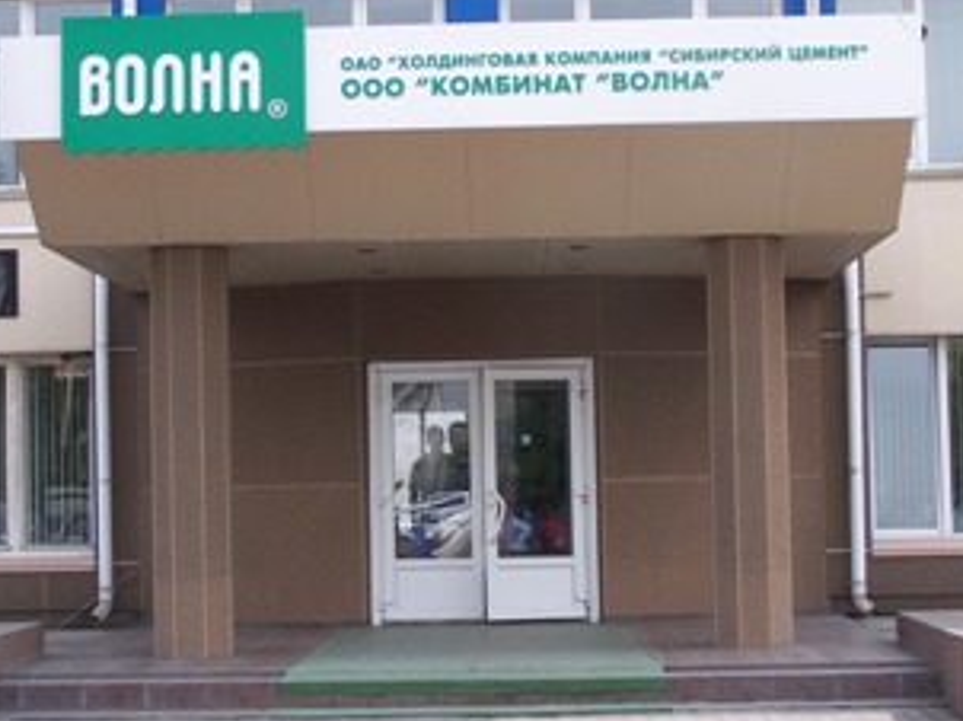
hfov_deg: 20.7
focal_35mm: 95
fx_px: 2641
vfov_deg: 15.5
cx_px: 443
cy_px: 300
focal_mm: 10.7
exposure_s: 1/500
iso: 80
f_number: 3.2
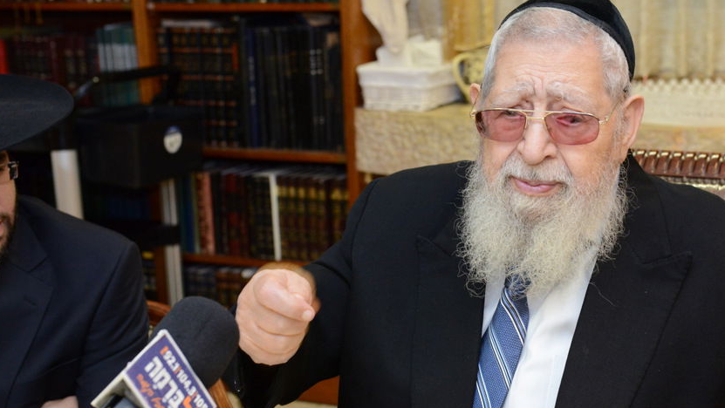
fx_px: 1365
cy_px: 248
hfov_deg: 29.7
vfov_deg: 17.0
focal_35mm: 71
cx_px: 435
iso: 3200
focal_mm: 55
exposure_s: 1/80
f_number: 5.6
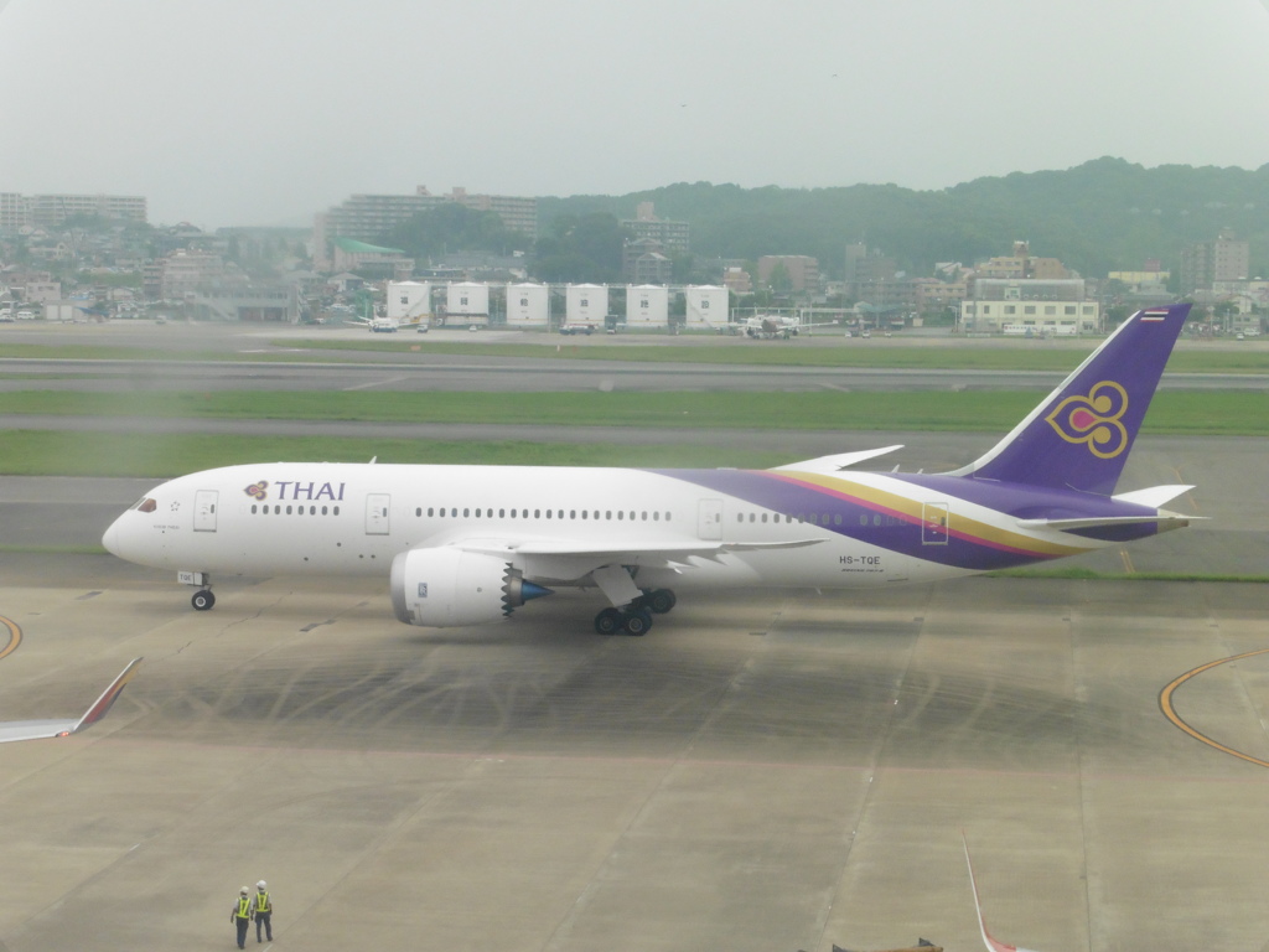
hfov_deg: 23.0
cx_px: 634
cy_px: 476
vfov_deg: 17.4
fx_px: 3116
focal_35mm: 85
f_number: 6.3
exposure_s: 1/800
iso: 400
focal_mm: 15.1
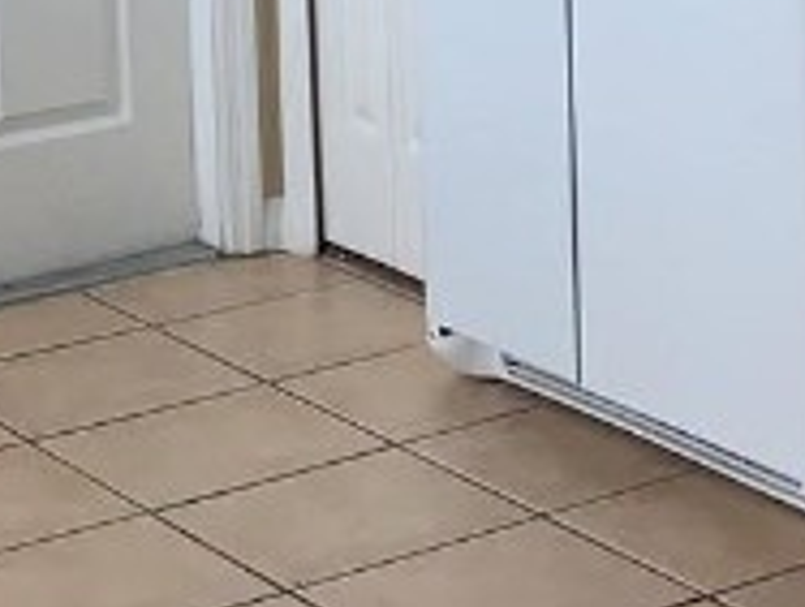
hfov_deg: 13.6
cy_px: -241
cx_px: 865
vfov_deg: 10.2
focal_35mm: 142
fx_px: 3309
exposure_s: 1/121
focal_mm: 4.25
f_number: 1.8
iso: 32
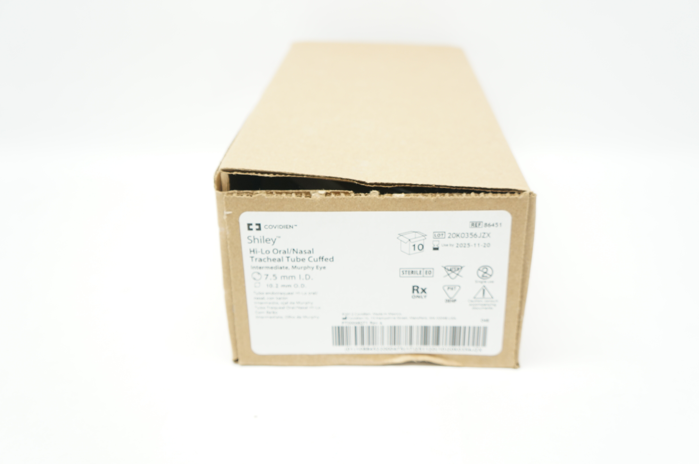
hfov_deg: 48.0
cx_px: 350
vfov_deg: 32.9
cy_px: 232
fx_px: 786
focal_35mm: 40
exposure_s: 1/80
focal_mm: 27
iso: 400
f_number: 4.5
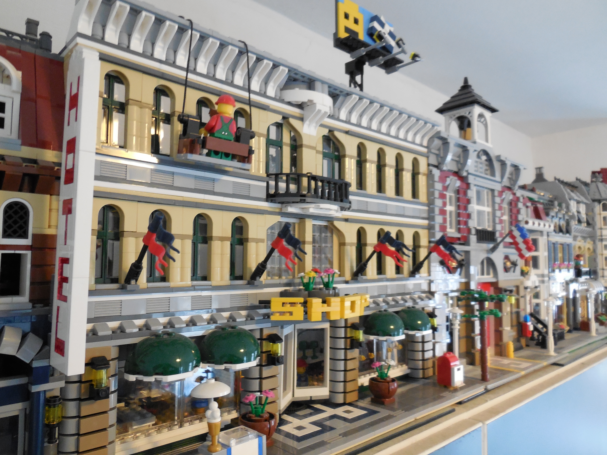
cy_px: 228
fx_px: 438
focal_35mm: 25
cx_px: 304
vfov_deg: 54.9
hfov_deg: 69.4
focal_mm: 4.5
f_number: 3.1
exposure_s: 1/8
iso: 450
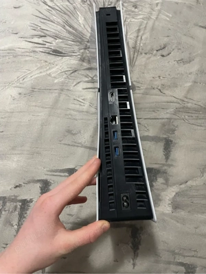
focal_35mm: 26
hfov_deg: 53.1
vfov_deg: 67.3
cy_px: 137
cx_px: 103
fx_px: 206
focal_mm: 4.2
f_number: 1.6
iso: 500
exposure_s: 1/33
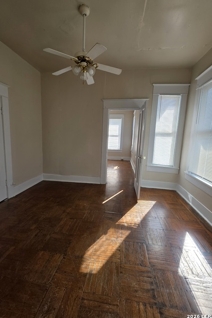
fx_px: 124
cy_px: 155
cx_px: 104
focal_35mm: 14
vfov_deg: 104.2
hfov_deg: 81.2
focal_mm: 2.2
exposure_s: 1/120
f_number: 1.9
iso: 20
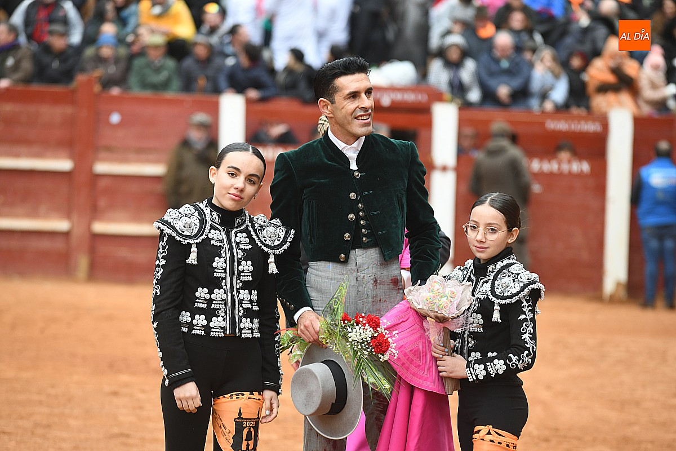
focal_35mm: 180
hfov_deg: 11.4
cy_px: 226
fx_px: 3380
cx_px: 338
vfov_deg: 7.6
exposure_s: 1/320
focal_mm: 180
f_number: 4
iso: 1000
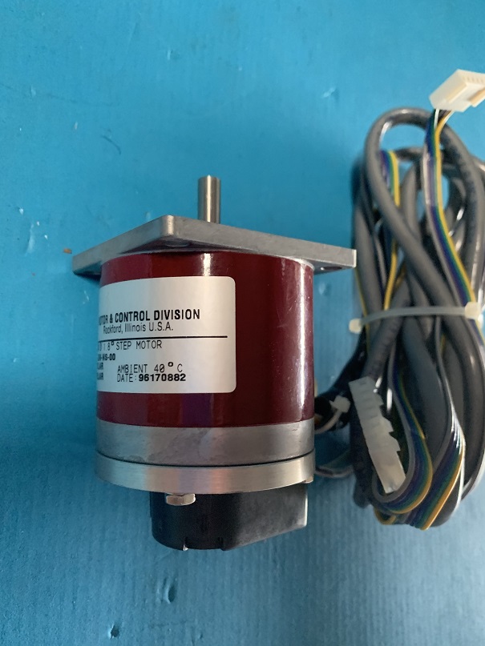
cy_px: 323
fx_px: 486
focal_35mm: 26
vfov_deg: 67.3
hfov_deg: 53.1
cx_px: 242
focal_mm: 4.25
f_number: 1.8
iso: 400
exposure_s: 1/43
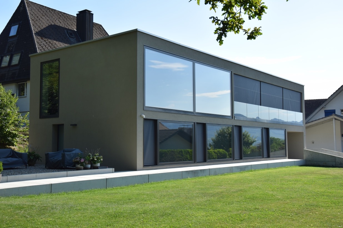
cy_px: 114
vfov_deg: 31.9
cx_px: 172
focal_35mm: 42
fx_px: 400
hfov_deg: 46.4
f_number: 9
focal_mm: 28
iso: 200
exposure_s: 1/320
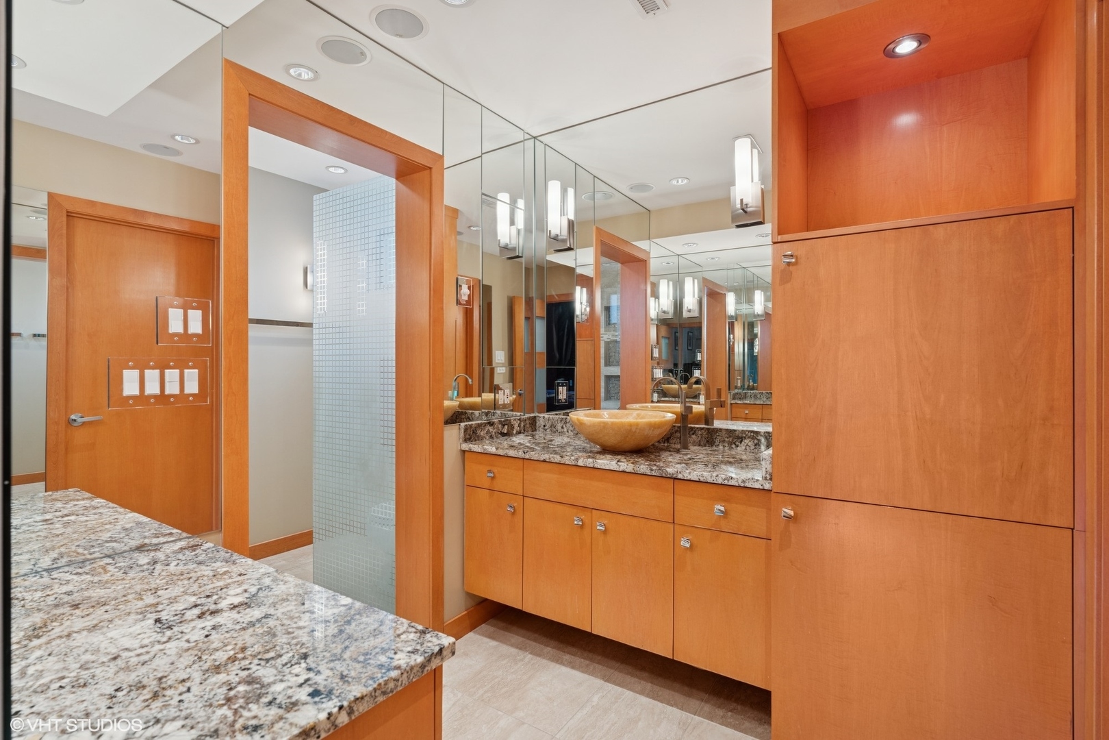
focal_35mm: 17
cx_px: 554
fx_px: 524
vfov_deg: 70.4
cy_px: 370
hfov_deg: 93.3
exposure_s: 1/30
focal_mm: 17
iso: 320
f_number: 8
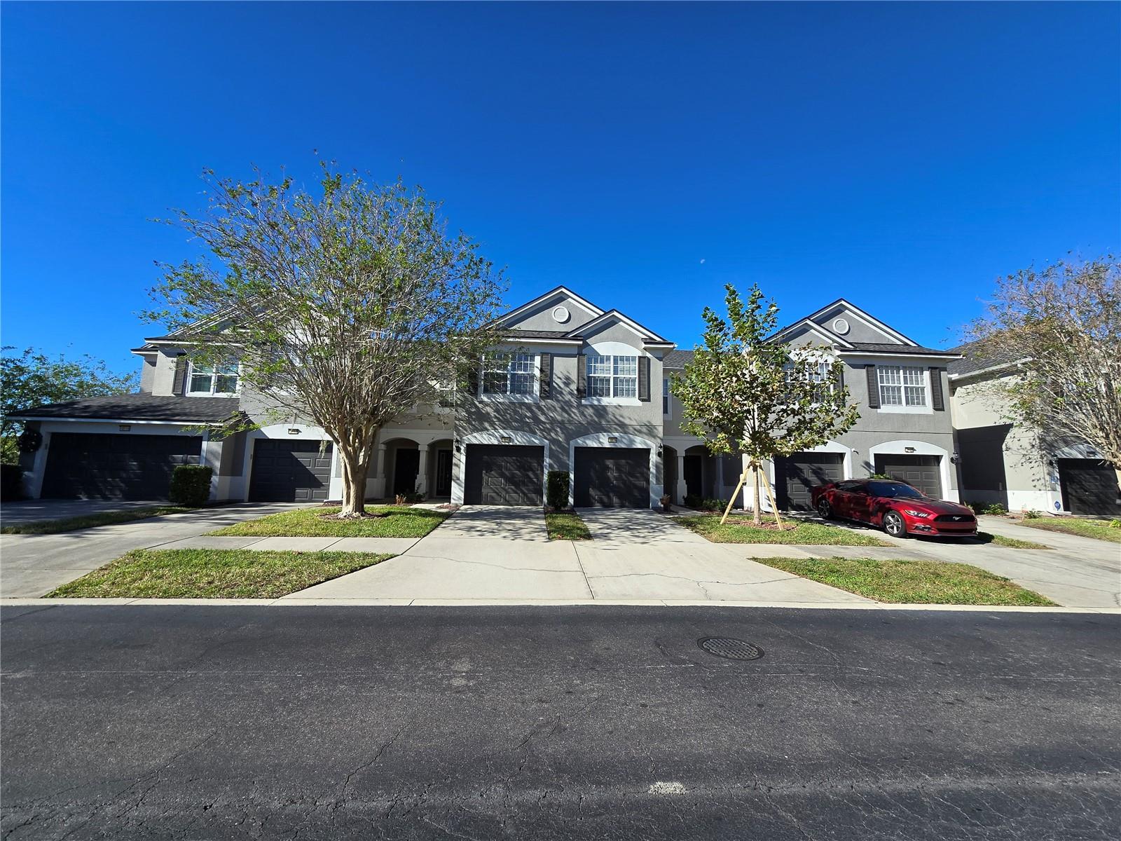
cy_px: 420
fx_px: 421
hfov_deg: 106.2
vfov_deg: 89.9
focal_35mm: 13
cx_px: 560
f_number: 2.2
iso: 50
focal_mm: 2.2
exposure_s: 1/1915
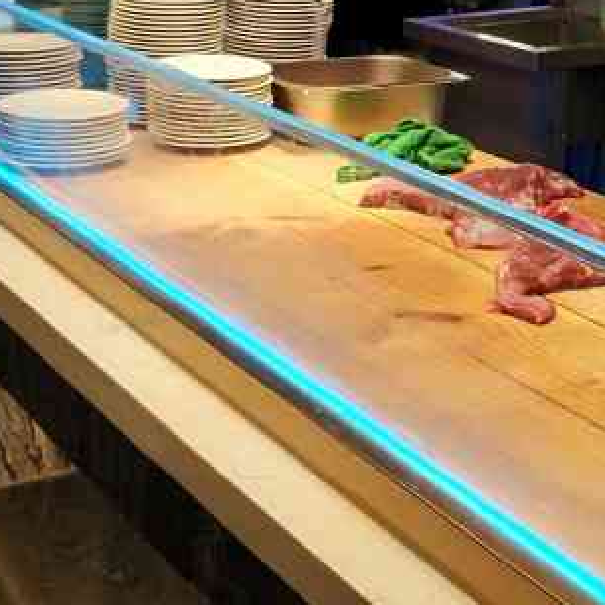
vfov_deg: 22.6
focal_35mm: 73
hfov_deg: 23.2
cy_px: -16
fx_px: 1443
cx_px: 510
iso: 307
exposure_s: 1/50
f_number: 1.8
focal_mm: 3.82
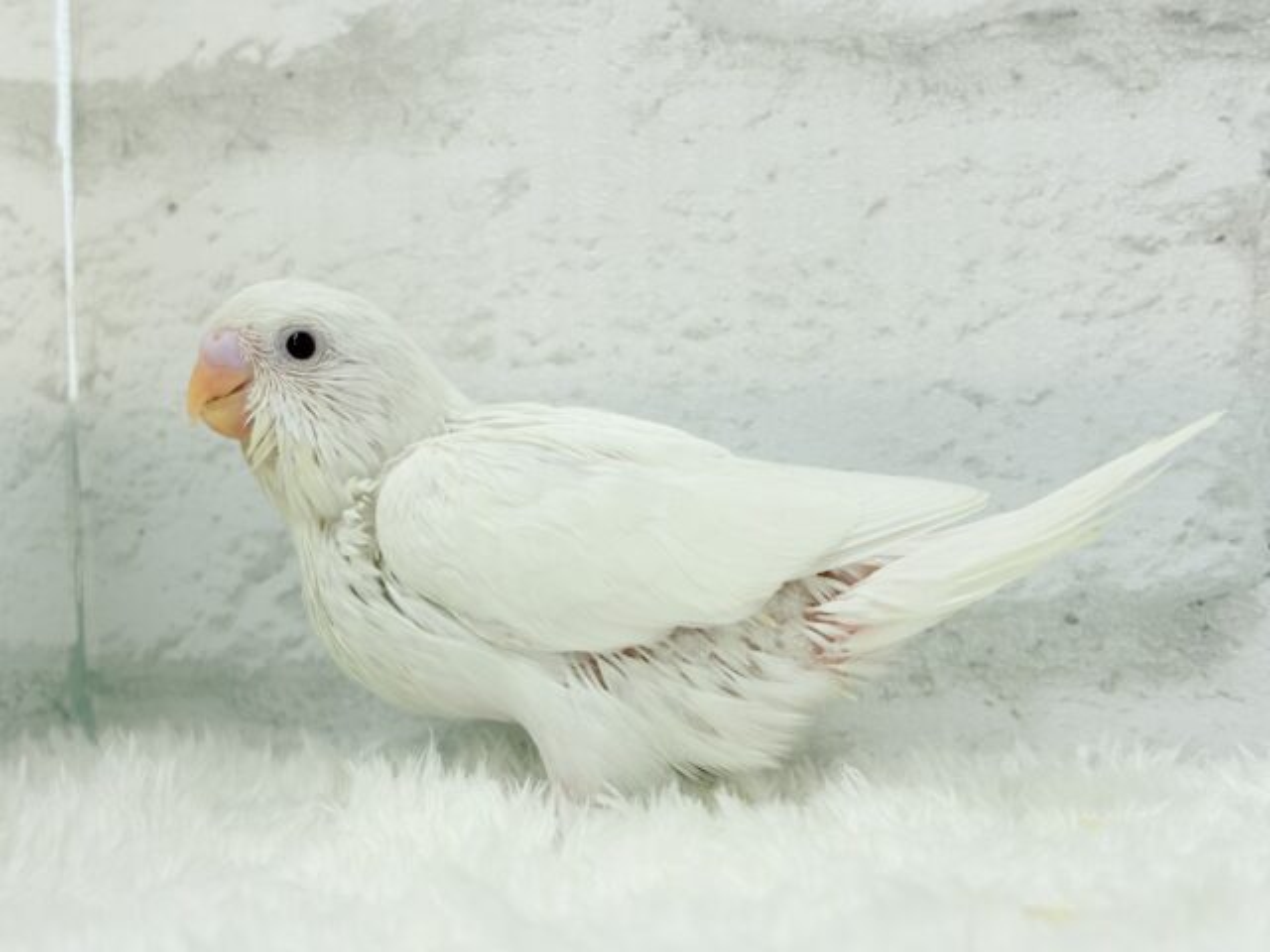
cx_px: 635
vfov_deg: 28.0
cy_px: 476
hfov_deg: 36.8
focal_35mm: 52
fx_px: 1908
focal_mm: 5.96
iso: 80
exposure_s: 1/100
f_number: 1.6
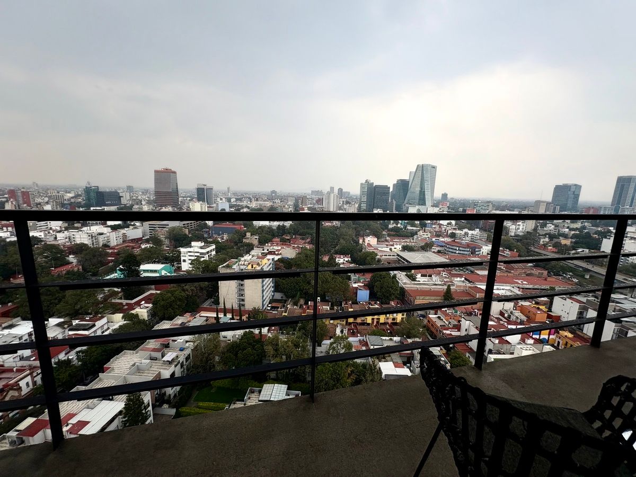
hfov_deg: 102.1
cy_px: 238
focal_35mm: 14
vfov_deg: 85.7
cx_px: 318
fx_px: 257
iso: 40
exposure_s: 1/495
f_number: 2.2
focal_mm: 2.22
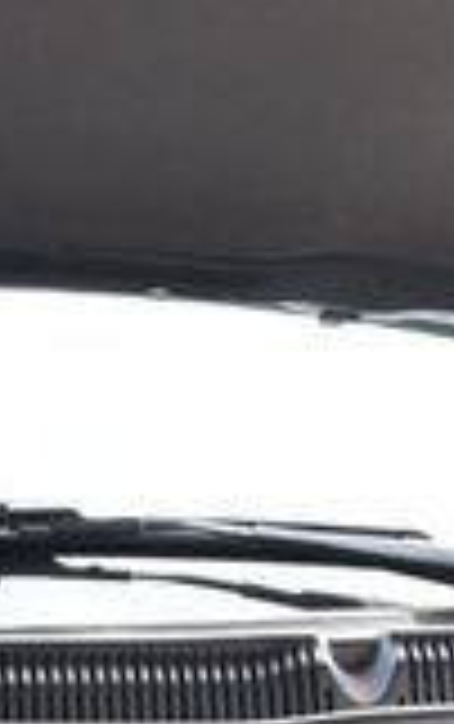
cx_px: -166
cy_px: 877
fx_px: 3002
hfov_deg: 8.5
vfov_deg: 13.4
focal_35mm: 152
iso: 560
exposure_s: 1/125
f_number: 5.6
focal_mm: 25
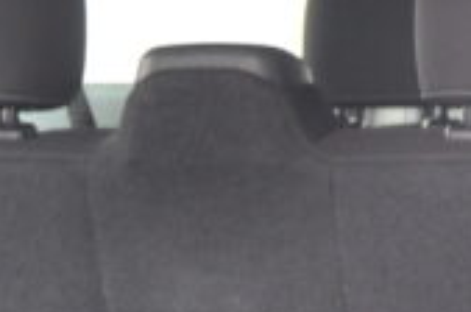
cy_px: 630
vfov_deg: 4.9
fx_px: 3565
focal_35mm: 273
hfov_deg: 7.5
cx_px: 17
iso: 400
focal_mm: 30
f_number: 4.2
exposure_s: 1/25
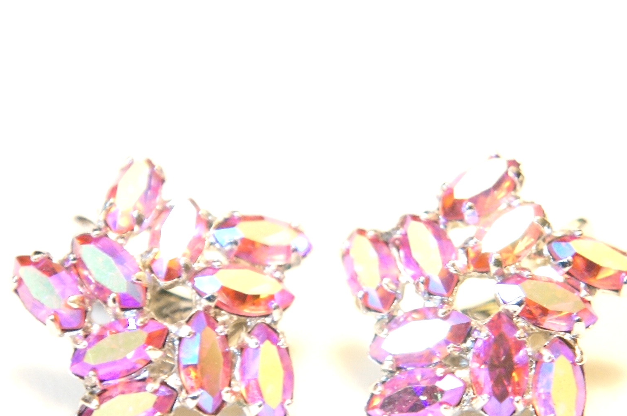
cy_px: 256
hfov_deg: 15.5
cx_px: 322
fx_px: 2309
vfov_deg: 10.3
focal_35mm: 133
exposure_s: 1/15
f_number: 5.6
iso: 3200
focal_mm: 55
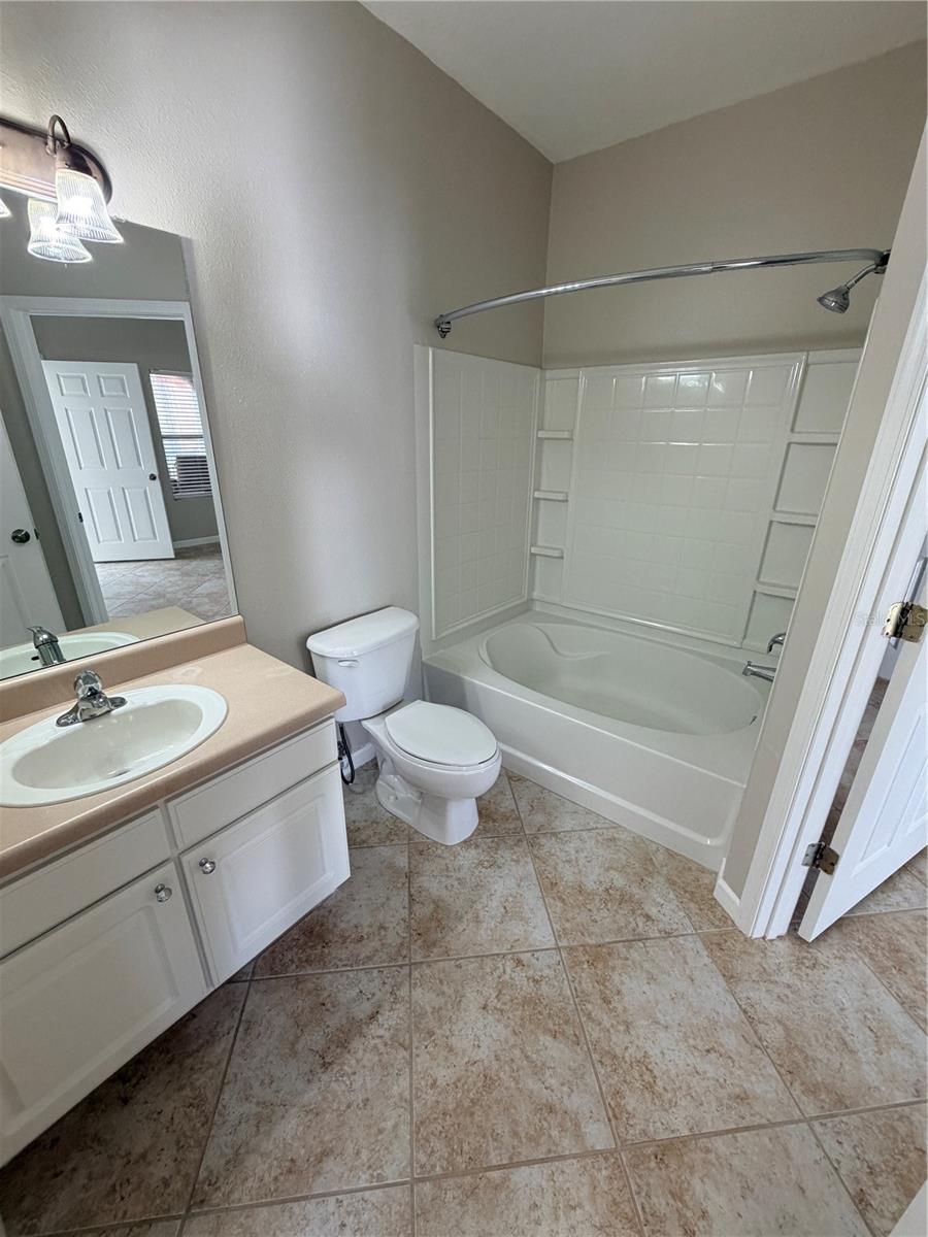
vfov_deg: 102.1
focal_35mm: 14
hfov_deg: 85.7
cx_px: 464
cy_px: 618
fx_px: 500
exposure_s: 1/120
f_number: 2.2
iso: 200
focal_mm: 2.22
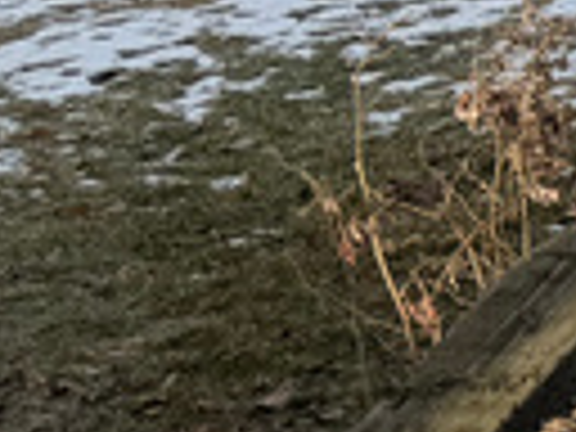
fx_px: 3195
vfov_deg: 7.7
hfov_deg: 8.0
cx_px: 2030
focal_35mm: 192
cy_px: -117
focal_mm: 6.76
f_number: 1.78
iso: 80
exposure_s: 1/2907
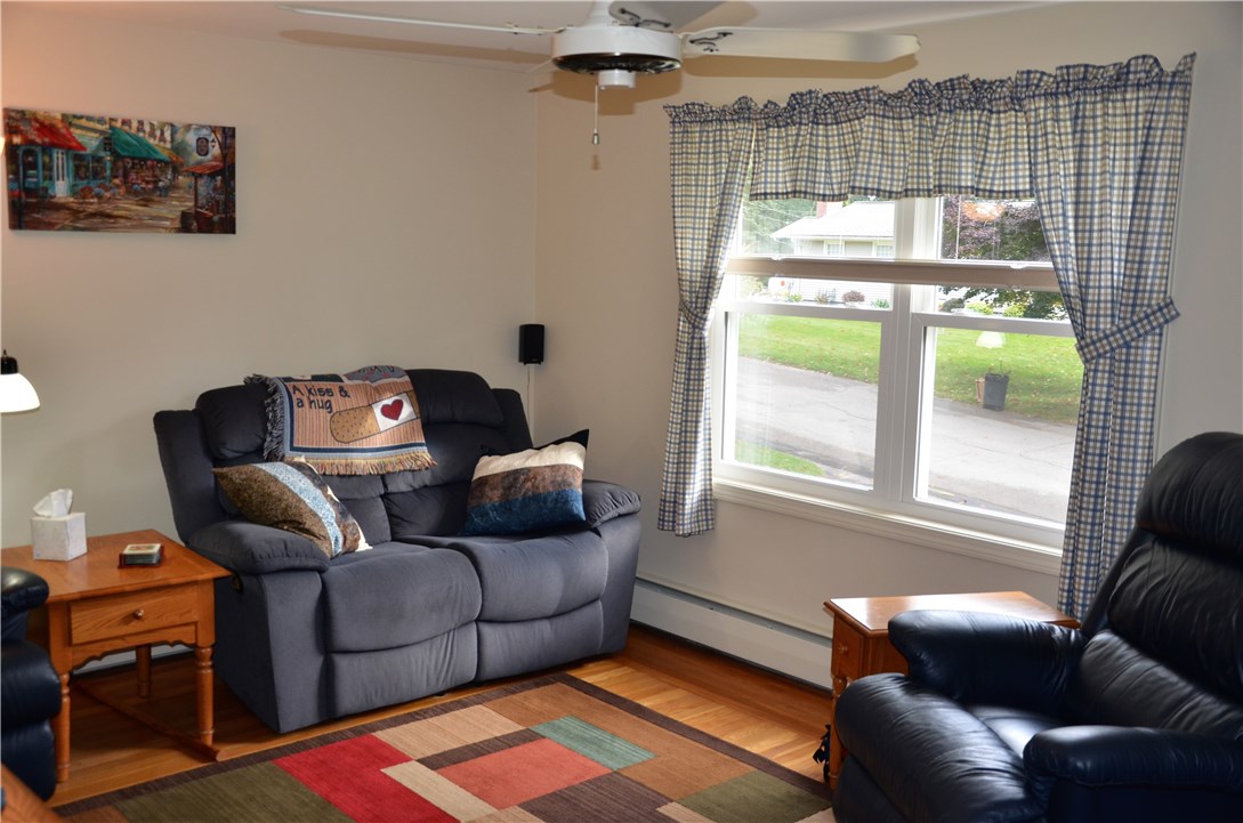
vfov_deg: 35.3
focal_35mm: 38
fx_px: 1292
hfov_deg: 51.4
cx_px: 622
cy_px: 412
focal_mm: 25
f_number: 4
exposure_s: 1/80
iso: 400
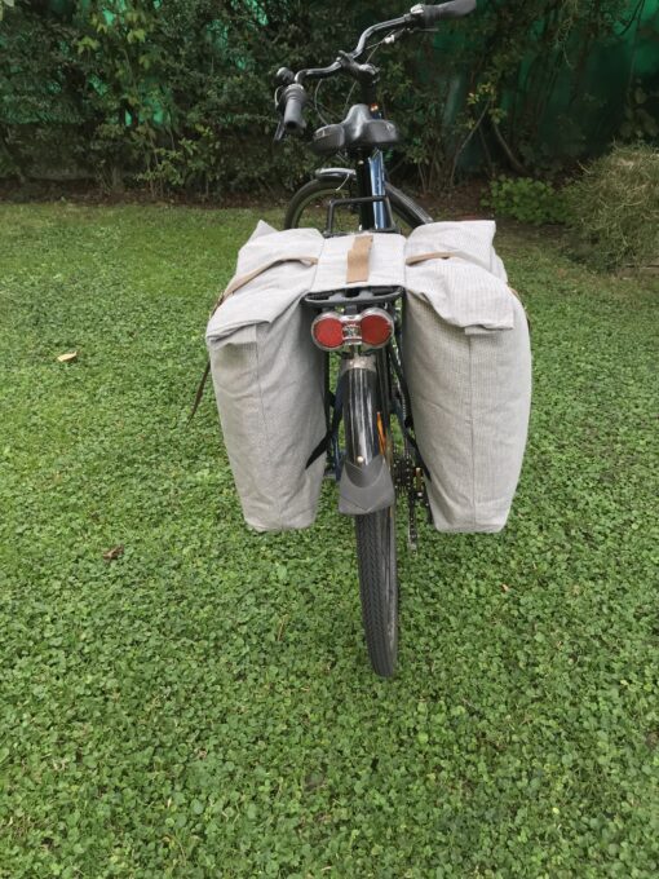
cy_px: 440
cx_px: 330
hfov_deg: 49.7
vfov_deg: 63.4
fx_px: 711
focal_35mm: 28
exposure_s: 1/100
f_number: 1.8
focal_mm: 3.99
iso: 32
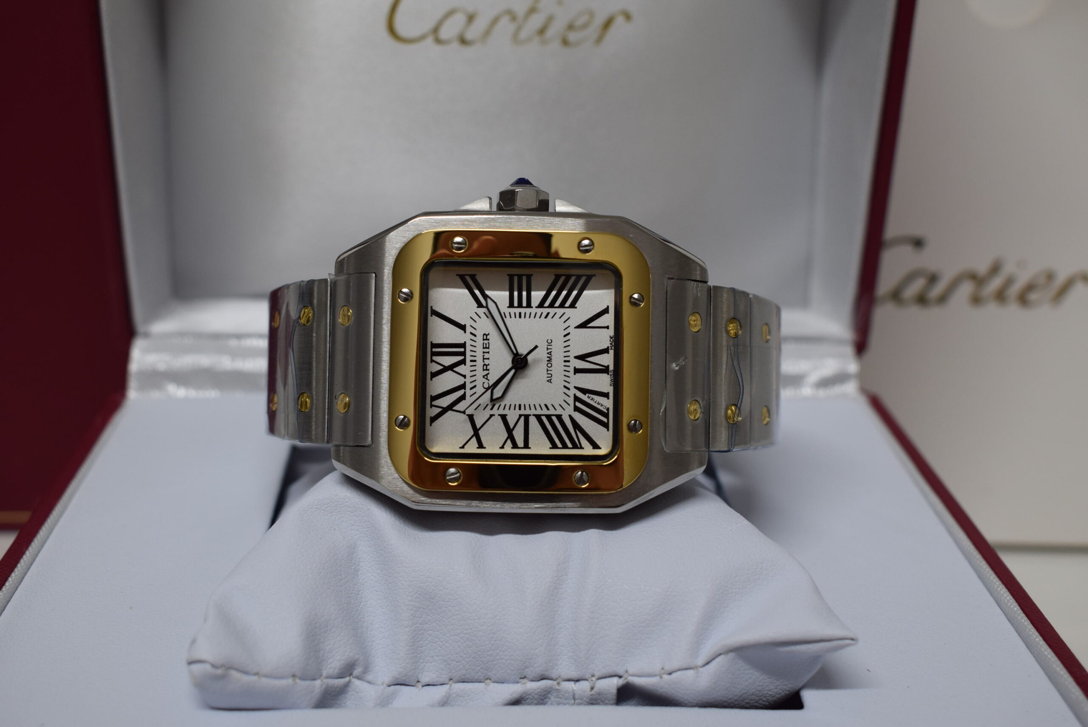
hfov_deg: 46.4
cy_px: 364
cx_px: 544
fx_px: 1270
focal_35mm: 42
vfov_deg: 31.9
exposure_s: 1/50
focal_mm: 28
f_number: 7.1
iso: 400
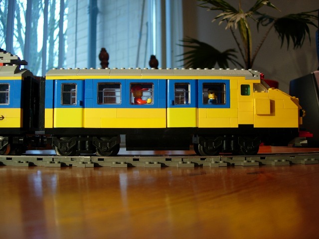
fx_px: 350
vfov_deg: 37.7
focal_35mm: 38
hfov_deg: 49.0
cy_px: 120
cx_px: 160
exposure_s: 1/17.9
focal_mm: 7.8
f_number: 2.8
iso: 64
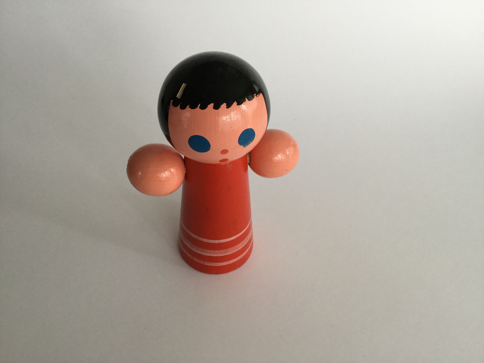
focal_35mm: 31
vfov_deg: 45.4
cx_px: 242
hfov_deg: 58.4
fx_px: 433
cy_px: 182
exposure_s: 1/33
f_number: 2.4
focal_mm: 3.3
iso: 80
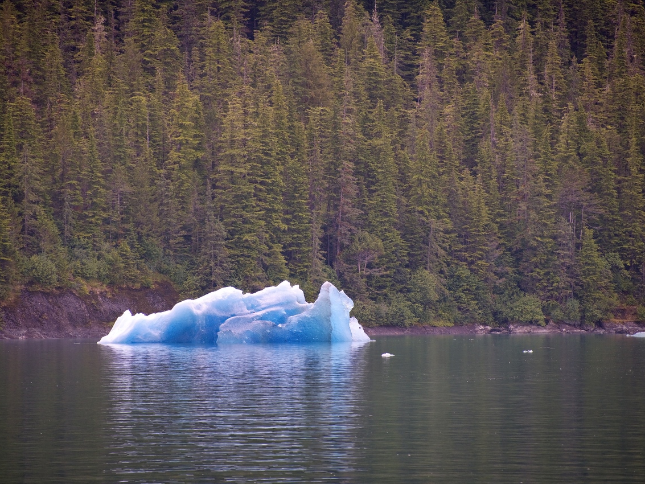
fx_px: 6075
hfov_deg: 6.1
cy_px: 242
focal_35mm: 326
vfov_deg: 4.6
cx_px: 312
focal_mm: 300
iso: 640
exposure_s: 1/640
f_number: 5.6
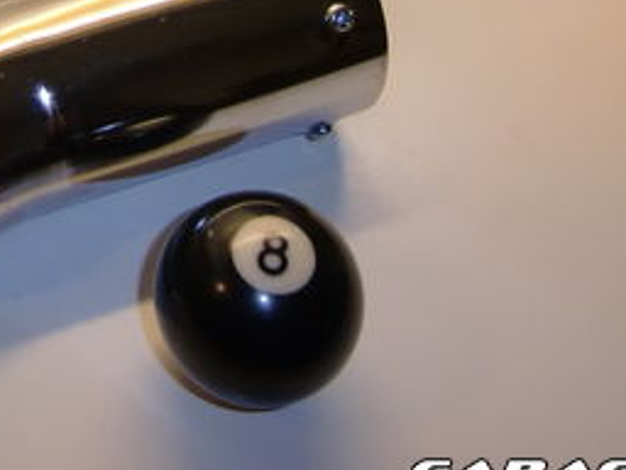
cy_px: -91
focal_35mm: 60
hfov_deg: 30.6
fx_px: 1085
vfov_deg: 22.5
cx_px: 46
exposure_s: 1/60
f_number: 3.2
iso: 125
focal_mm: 4.3
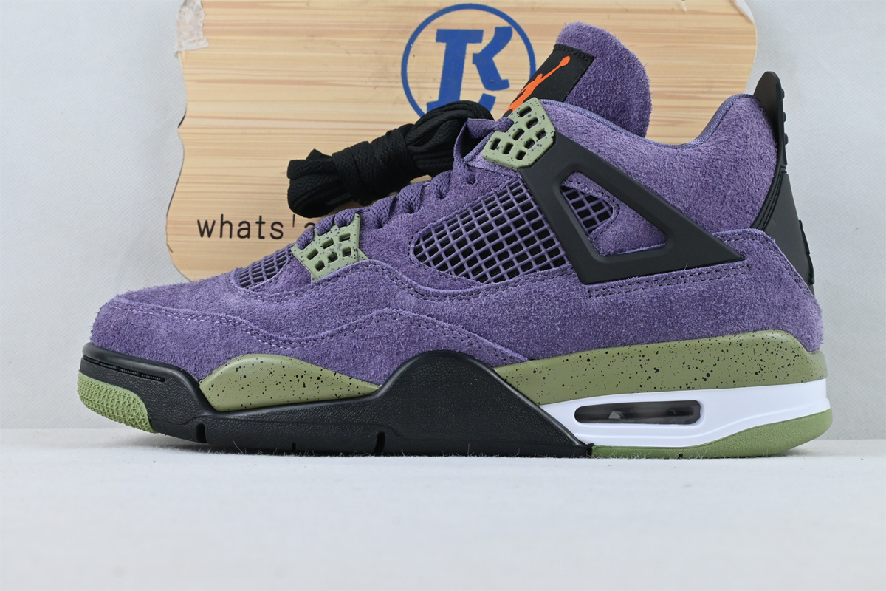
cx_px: 443
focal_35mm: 50
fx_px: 1218
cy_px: 296
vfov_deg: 27.3
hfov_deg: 40.0
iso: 1000
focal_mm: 33
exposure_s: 1/125
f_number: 10
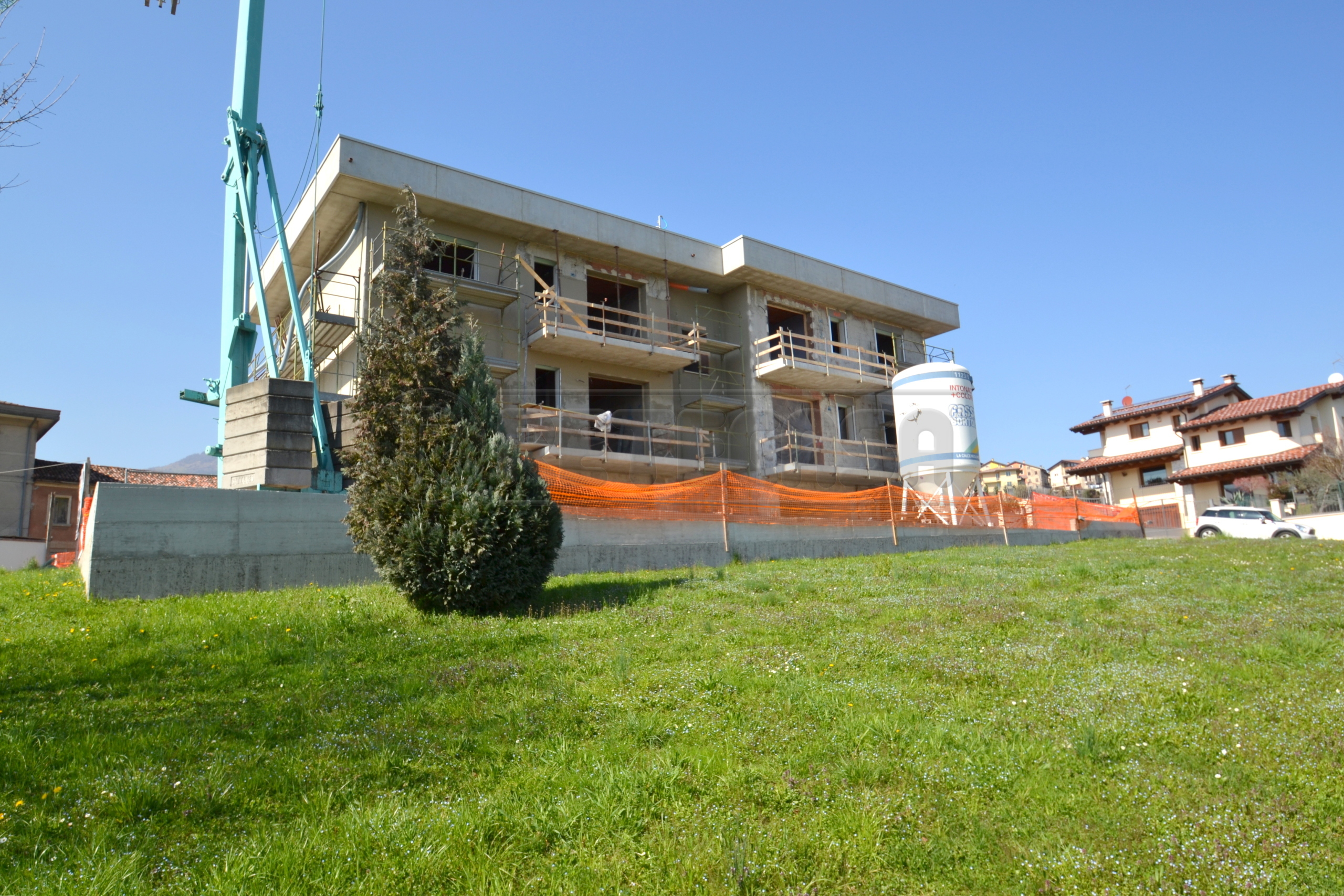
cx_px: 672
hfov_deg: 81.2
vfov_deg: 59.5
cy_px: 448
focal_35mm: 21
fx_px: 784
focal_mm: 14
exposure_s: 1/200
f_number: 10
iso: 100
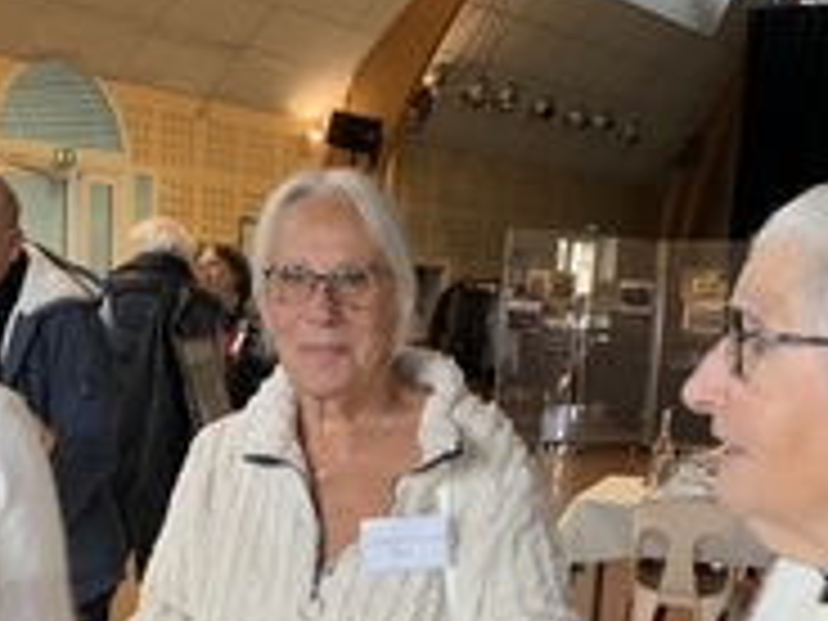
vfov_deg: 22.7
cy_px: 572
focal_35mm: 63
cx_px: 333
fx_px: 1507
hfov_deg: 30.6
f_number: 1.8
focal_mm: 3
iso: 50
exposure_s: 1/50
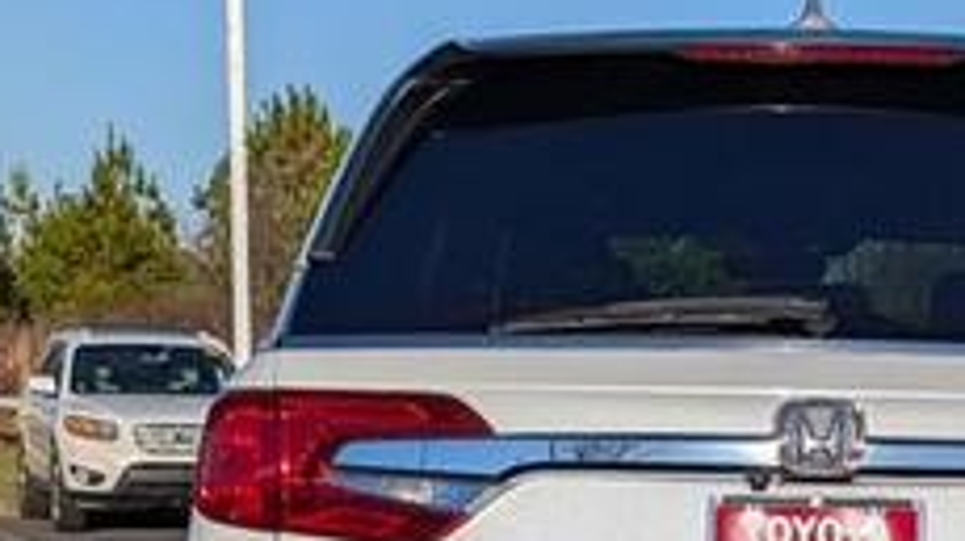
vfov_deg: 10.3
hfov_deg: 18.2
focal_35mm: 117
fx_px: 2992
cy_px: 541
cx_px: 768
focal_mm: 6.9
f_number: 1.68
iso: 23
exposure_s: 1/5000
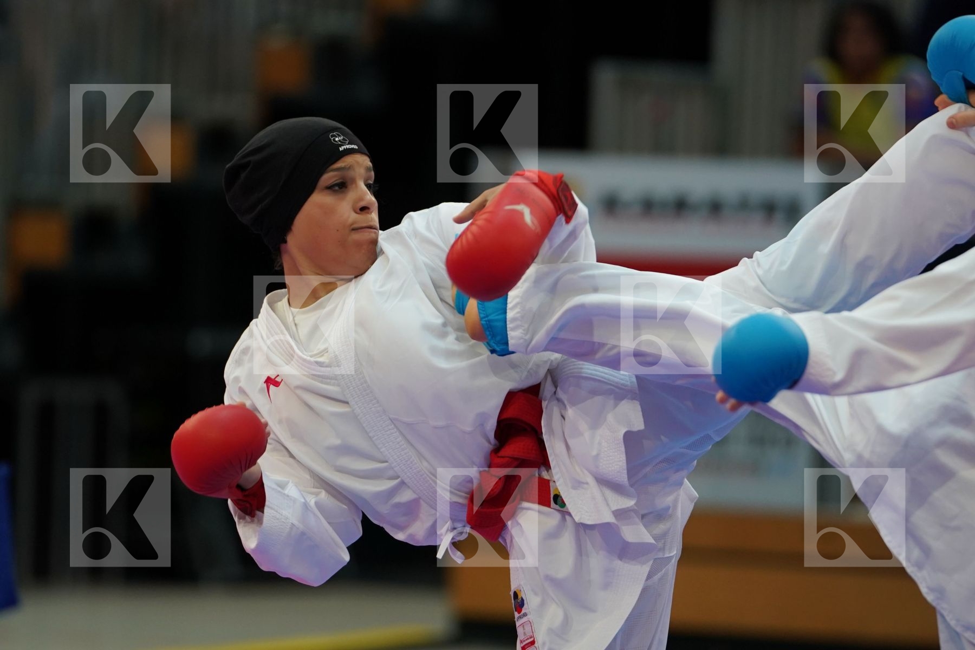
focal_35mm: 280
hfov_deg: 7.4
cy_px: 325
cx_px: 488
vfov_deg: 4.9
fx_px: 7583
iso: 1250
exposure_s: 1/1000
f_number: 2.8
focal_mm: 187
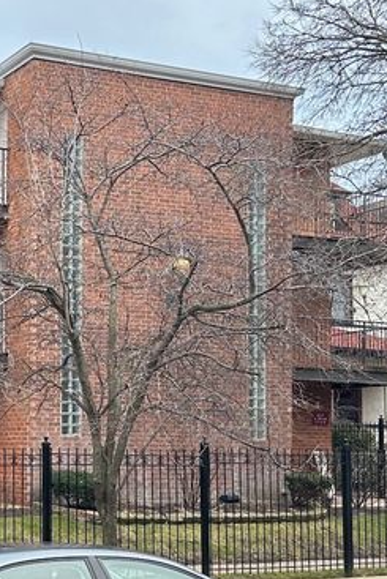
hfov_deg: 37.2
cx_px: 63
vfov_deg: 55.8
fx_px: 548
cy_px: 288
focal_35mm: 34
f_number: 1.78
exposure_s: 1/121
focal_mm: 6.86
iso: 125
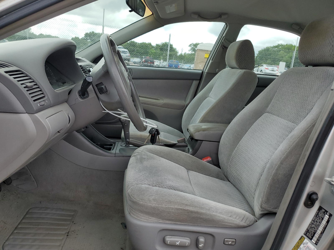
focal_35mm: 26
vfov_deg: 53.1
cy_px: 125
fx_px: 251
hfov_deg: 67.3
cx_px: 167
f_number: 1.5
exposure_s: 1/769
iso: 50
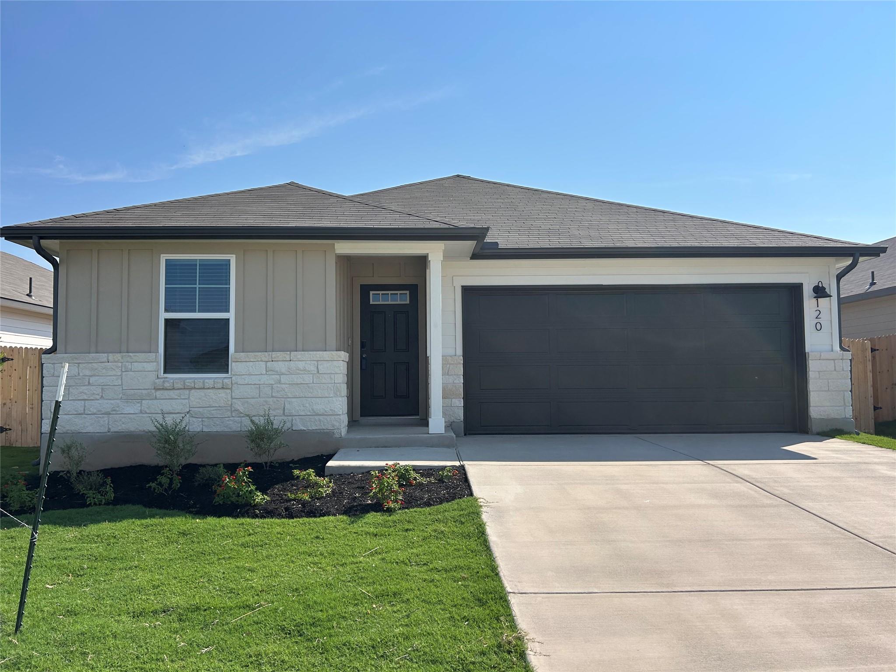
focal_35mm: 26
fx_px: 673
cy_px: 336
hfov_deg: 67.3
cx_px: 448
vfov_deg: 53.1
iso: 50
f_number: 1.5
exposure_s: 1/6579
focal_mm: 5.7
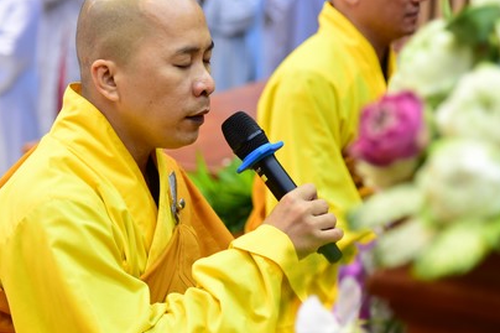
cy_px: 167
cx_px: 182
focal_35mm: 153
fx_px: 2124
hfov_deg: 13.4
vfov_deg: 9.0
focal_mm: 95
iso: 1000
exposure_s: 1/25
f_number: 4
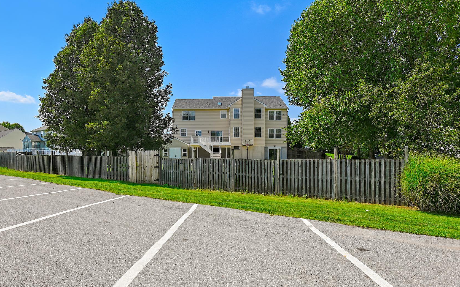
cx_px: 204
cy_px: 163
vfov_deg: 59.4
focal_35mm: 20
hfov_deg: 84.7
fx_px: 251
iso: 100
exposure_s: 1/500
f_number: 8
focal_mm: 16
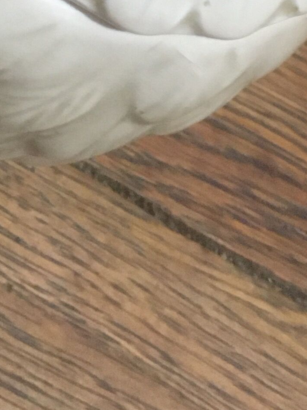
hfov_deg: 11.9
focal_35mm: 124
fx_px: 1467
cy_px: -346
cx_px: 30
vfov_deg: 14.0
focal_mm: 4.15
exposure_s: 1/20
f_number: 2.2
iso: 200
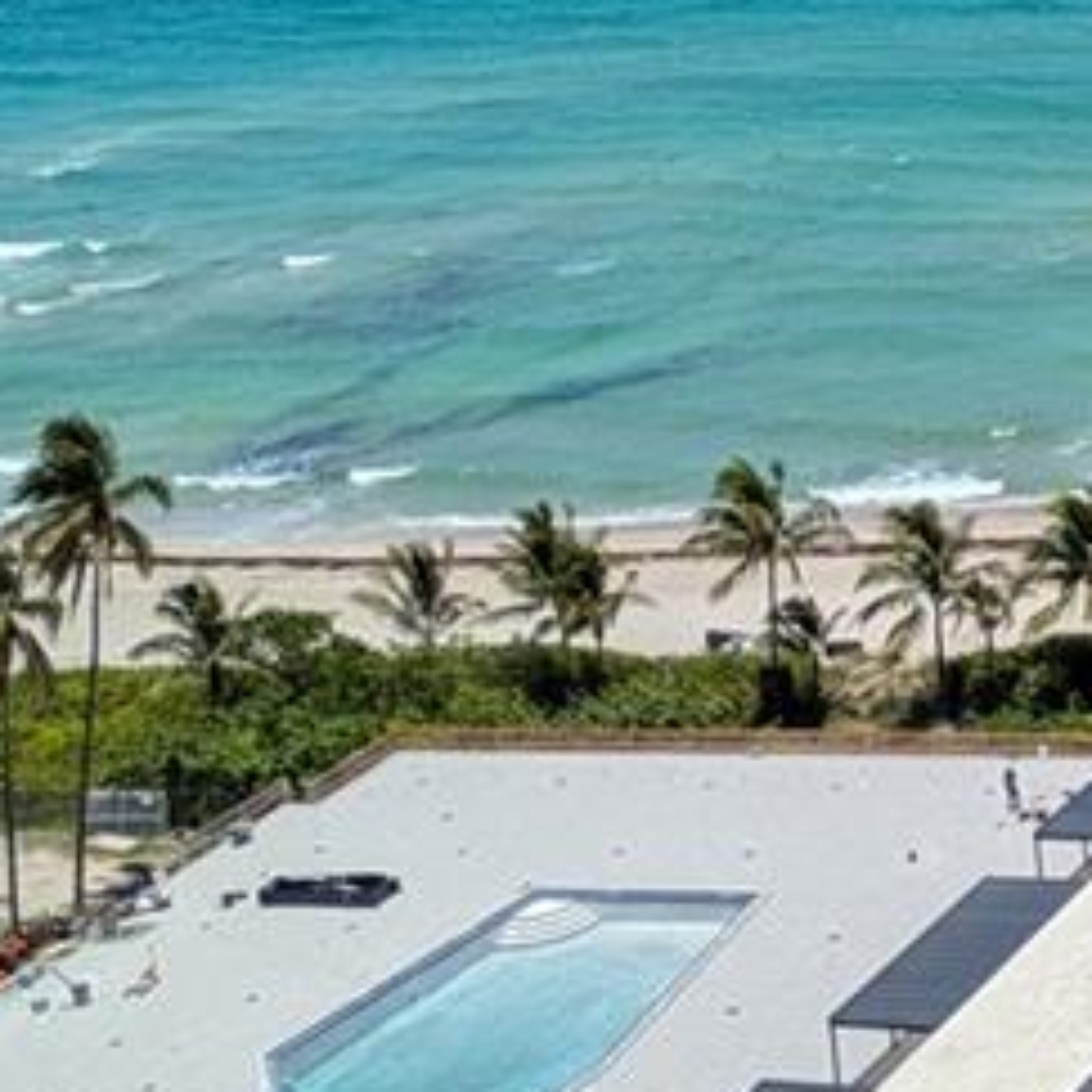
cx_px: 1692
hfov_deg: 14.7
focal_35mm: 109
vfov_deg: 15.1
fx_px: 3890
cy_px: -427
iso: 49
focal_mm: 5.43
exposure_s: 1/4444
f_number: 1.89
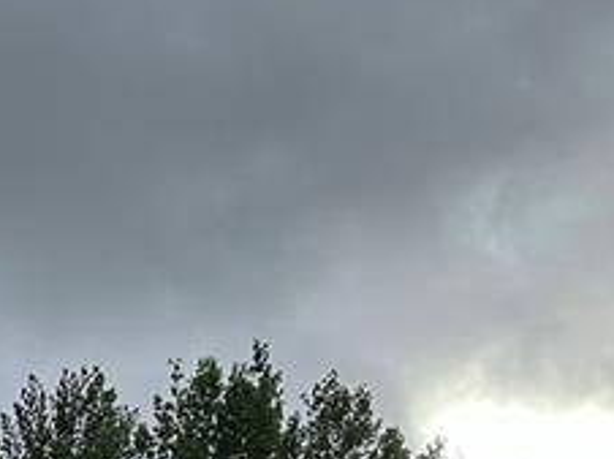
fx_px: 2091
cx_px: -160
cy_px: 837
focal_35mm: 118
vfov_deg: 11.6
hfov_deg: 15.9
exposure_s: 1/2008
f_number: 1.5
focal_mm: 5.7
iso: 50
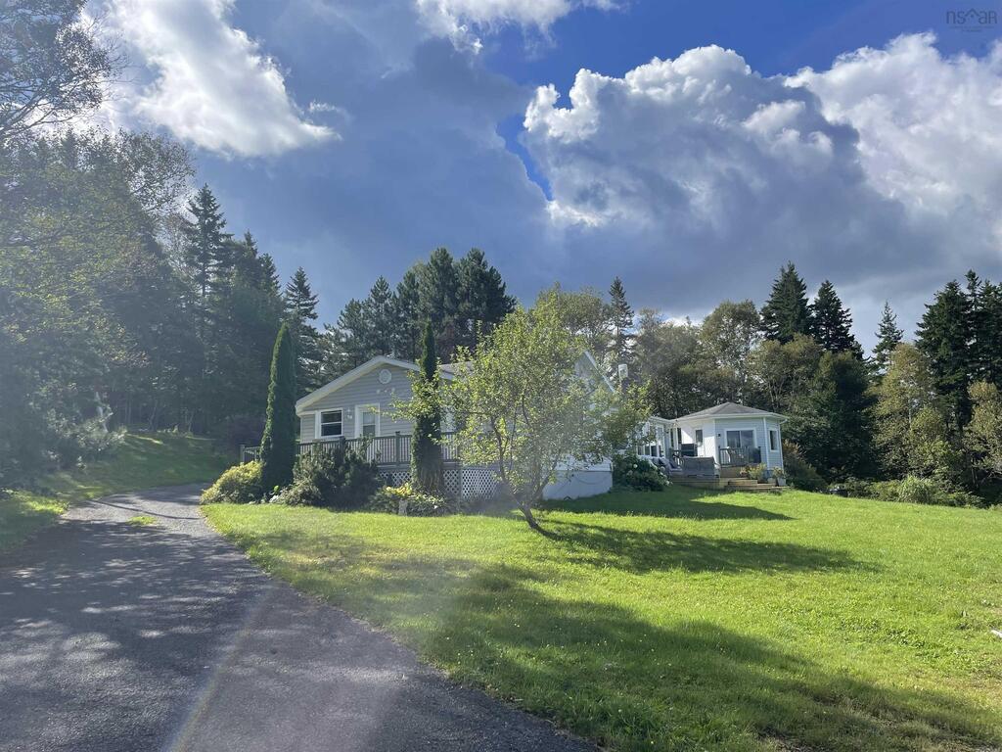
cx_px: 501
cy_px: 376
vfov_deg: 53.1
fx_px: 753
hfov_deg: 67.3
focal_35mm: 26
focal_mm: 4.2
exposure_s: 1/3509
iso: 32
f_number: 1.6
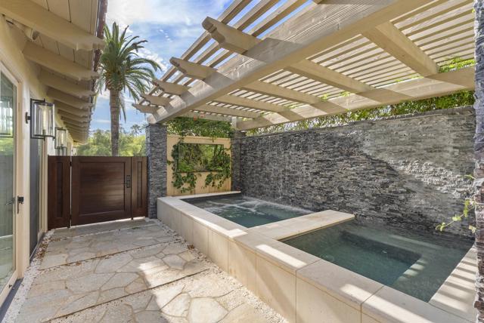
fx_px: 215
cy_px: 162
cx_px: 242
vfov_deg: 73.9
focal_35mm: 16
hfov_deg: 96.7
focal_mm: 16
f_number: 8
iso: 500
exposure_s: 1/50
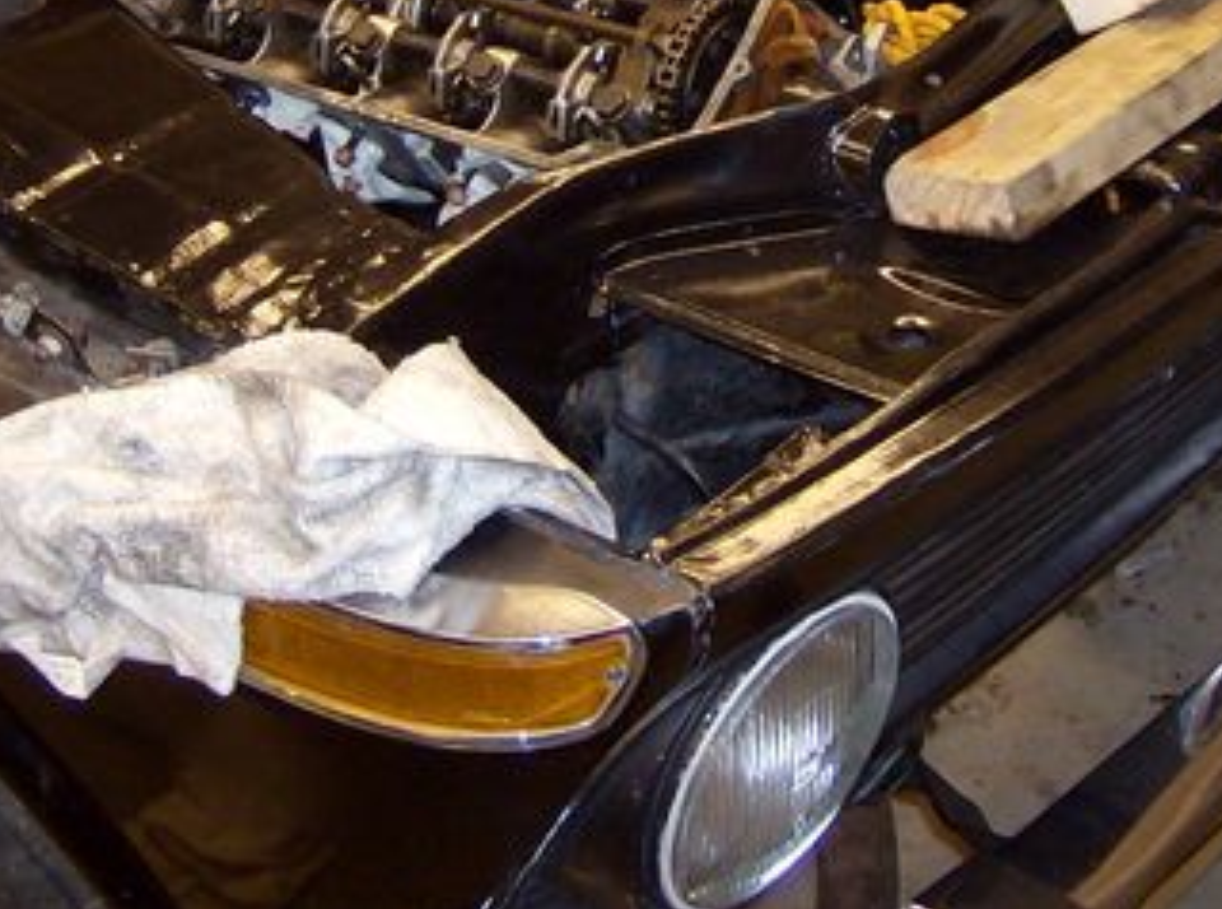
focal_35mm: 72
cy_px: 6
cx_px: 840
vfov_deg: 19.7
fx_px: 2534
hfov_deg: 26.9
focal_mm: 6
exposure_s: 1/60
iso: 200
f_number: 2.8
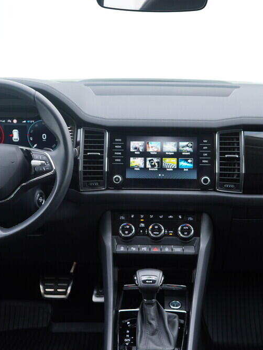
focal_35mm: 53
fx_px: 537
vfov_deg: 36.2
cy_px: 176
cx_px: 155
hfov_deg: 27.5
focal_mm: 24
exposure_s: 1/40
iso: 160
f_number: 2.8
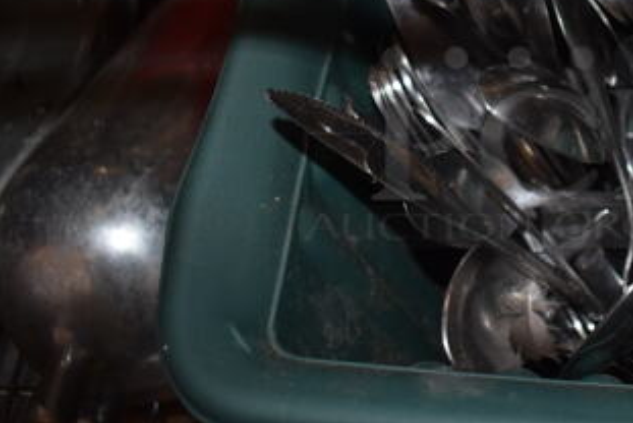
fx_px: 933
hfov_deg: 36.1
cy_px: 140
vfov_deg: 25.4
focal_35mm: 53
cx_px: 519
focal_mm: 18
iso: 220
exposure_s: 1/80
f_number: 3.5
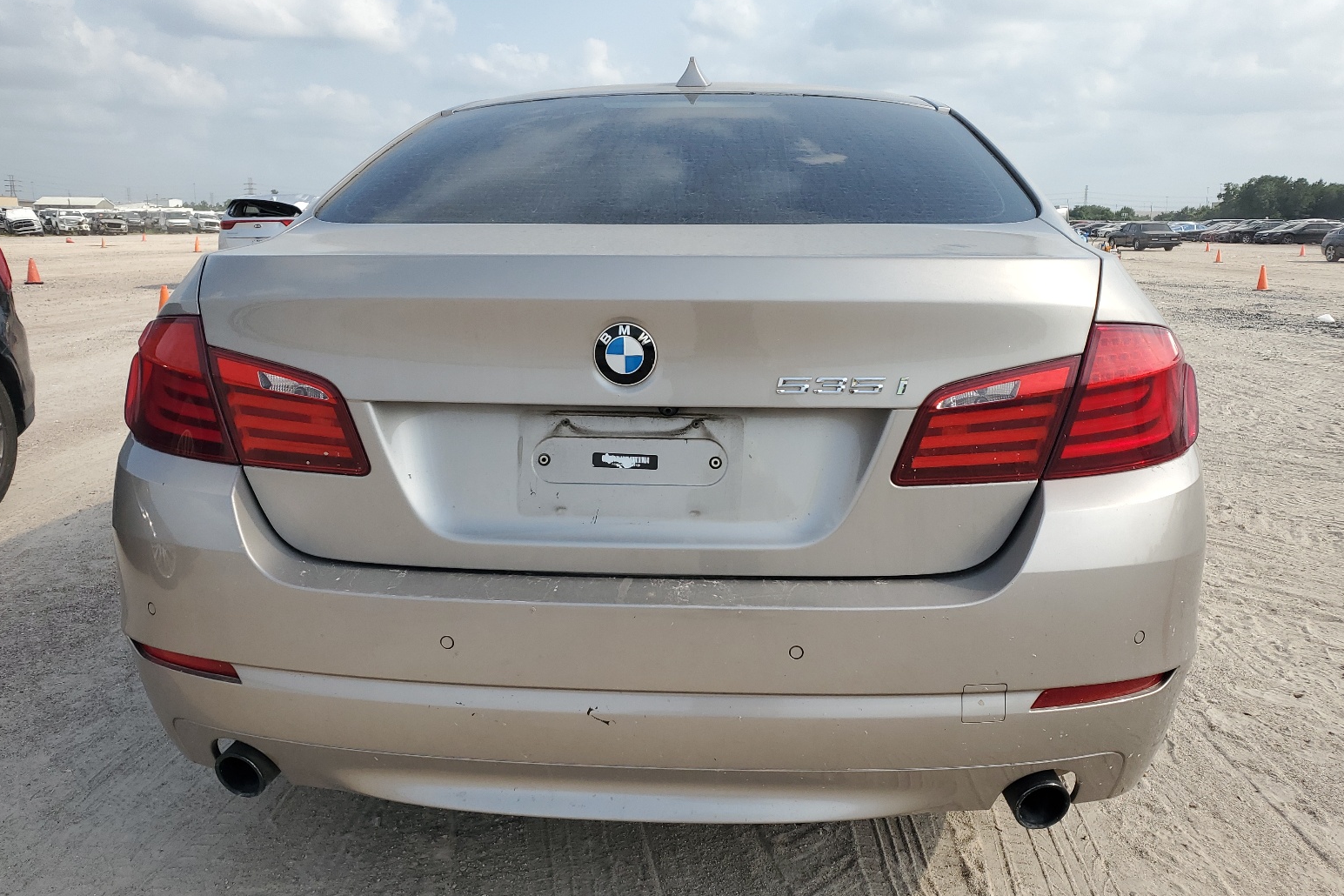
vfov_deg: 46.4
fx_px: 1045
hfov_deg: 65.5
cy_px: 471
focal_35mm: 28
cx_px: 671
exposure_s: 1/2500
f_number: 1.5
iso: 50
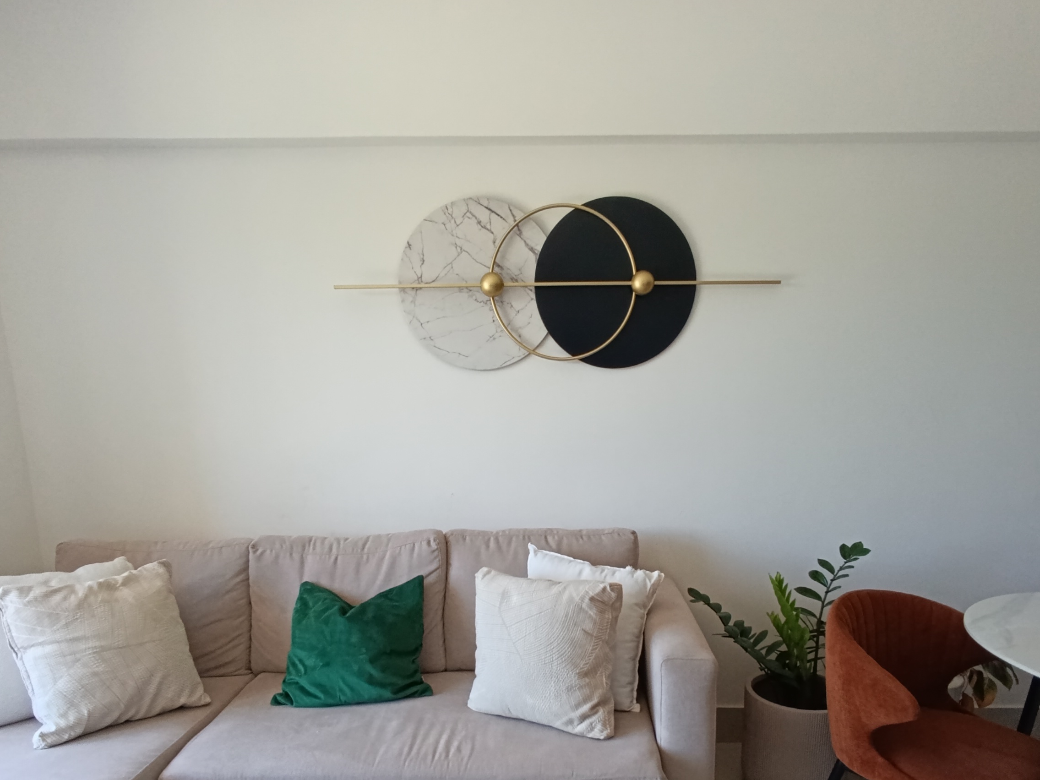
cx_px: 542
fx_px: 691
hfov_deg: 73.9
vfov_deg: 57.2
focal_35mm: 23
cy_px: 536
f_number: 2.2
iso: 160
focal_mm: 1.65
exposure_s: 1/100
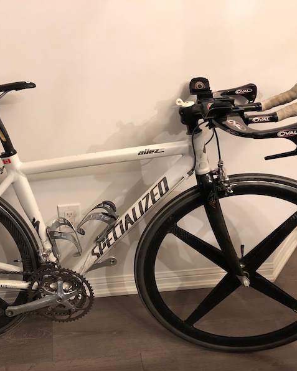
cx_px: 96
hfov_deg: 38.7
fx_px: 417
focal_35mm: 38
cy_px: 186
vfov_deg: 47.9
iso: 80
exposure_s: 1/15
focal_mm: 3.99
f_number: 1.8
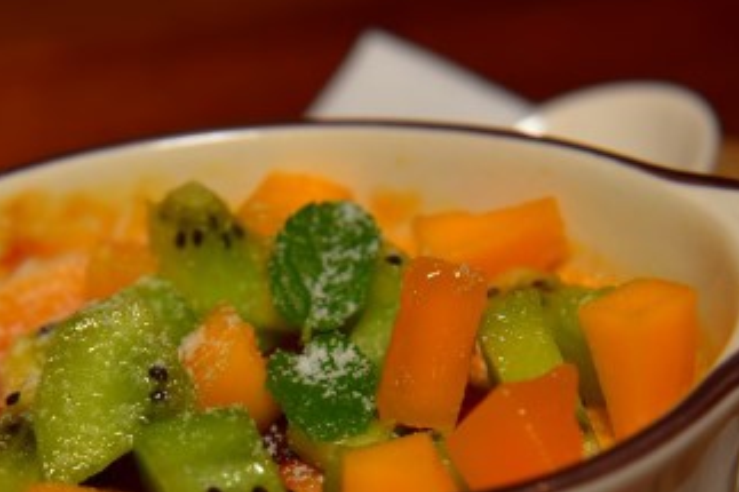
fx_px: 2277
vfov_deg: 12.2
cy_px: 431
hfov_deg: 18.4
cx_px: 286
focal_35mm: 111
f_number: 5.6
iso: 500
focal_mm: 56
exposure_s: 1/60
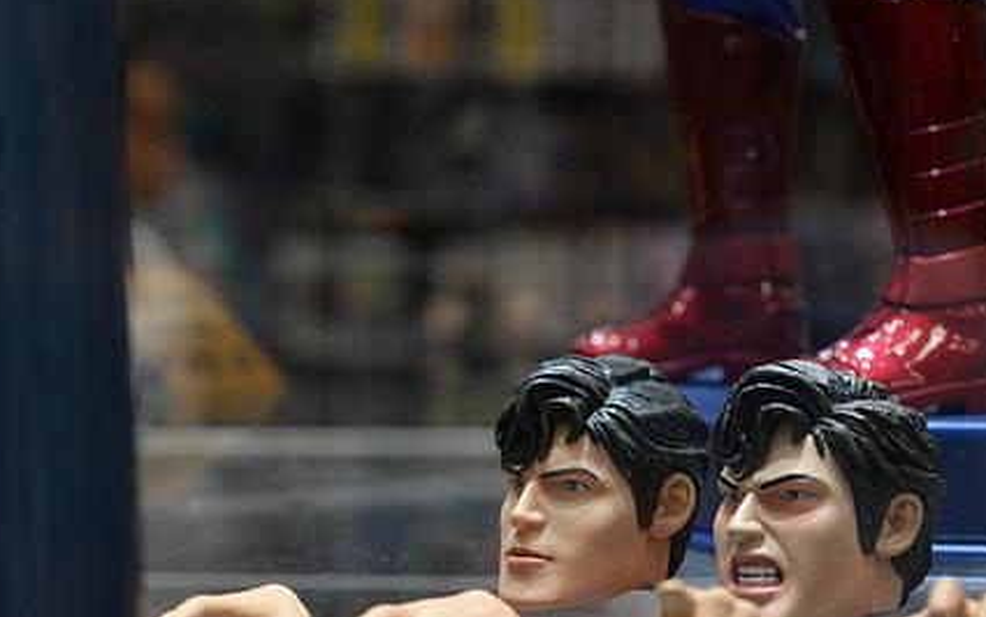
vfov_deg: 13.6
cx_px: 520
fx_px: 2581
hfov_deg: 21.6
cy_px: 494
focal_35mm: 96
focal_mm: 50
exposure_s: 1/125
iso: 3200
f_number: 7.1
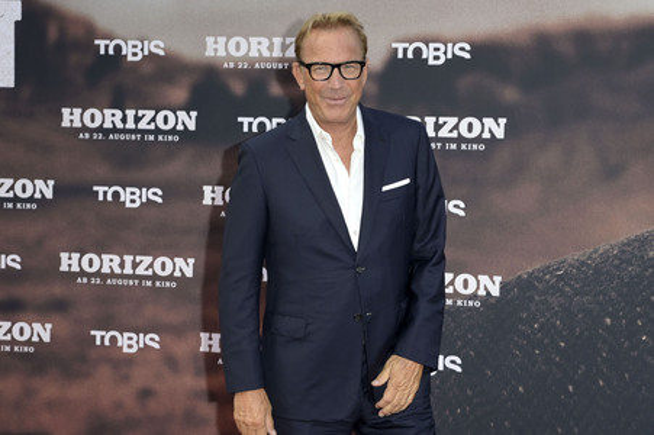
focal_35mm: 66
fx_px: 1198
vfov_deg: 20.6
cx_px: 327
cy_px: 218
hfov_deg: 30.5
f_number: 7.1
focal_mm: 66
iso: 400
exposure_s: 1/250
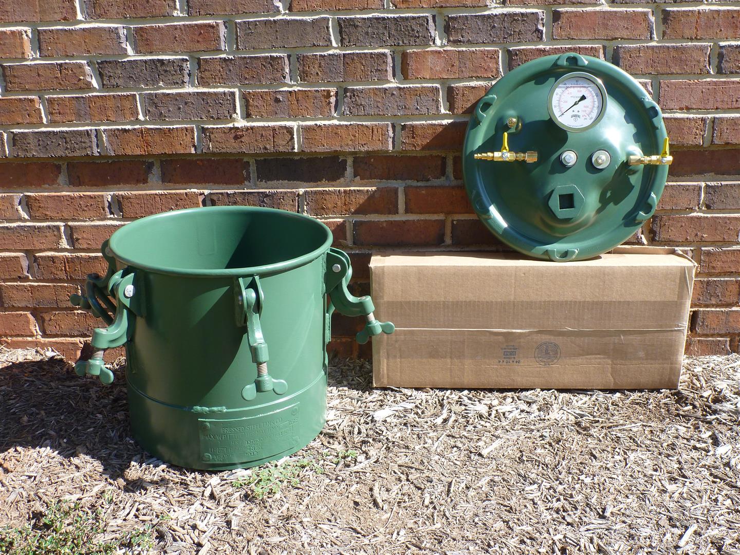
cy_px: 278
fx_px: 727
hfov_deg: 54.0
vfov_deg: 41.8
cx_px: 370
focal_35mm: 34
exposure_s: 1/200
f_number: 3.7
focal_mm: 6
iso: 100
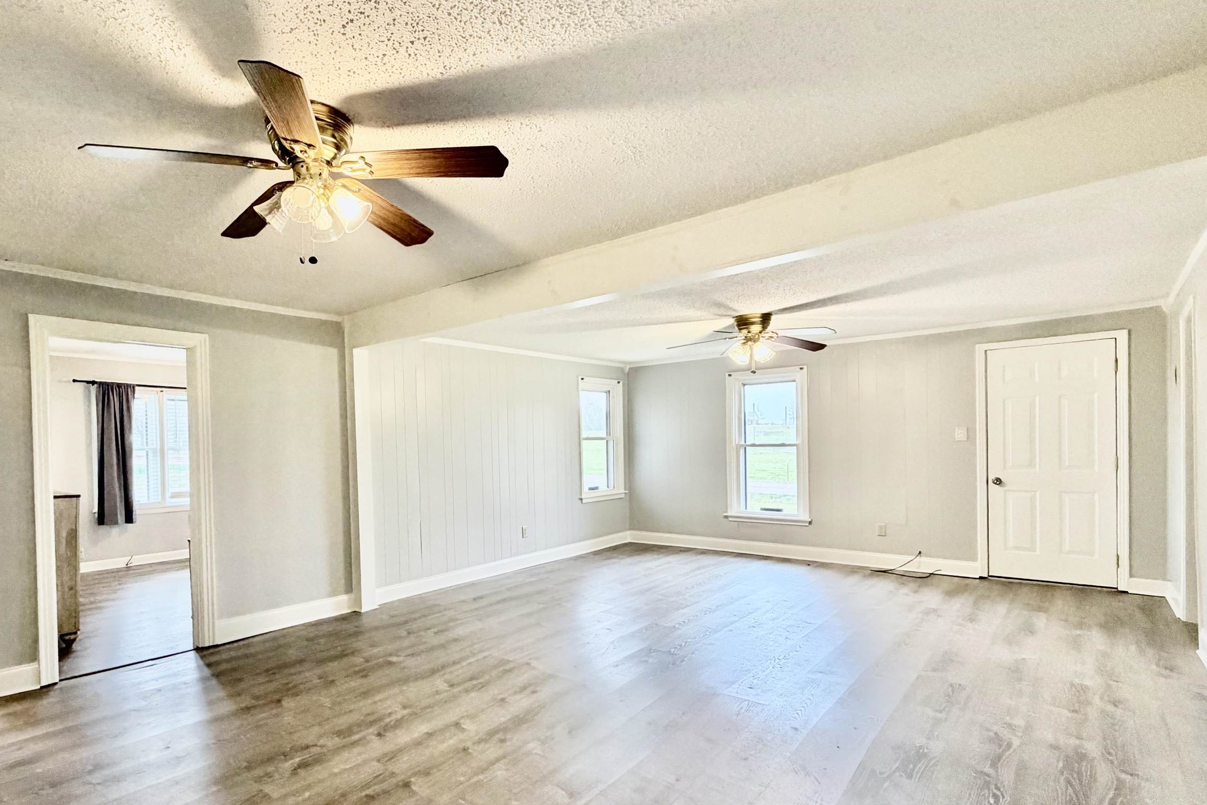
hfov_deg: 85.7
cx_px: 479
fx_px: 637
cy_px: 454
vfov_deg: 64.3
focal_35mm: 19
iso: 400
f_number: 2.2
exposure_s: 1/60
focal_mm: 2.22
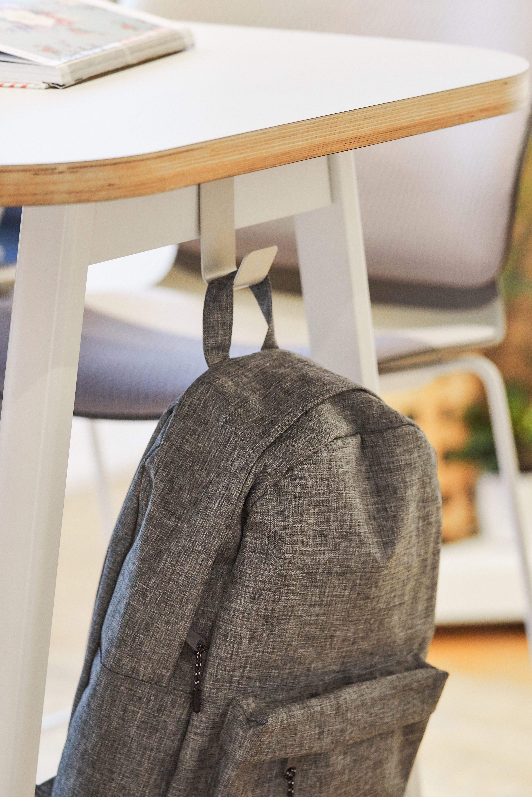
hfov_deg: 9.0
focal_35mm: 153
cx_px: 266
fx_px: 3391
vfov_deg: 13.4
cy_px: 398
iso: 800
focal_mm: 102
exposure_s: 1/200
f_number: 2.8
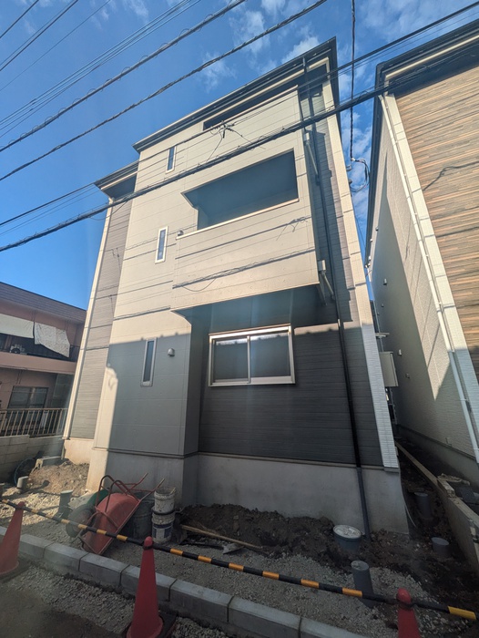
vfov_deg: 102.0
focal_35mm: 14
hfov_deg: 85.7
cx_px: 240
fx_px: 258
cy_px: 319
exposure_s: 1/3012
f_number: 2.2
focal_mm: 1.83
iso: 46
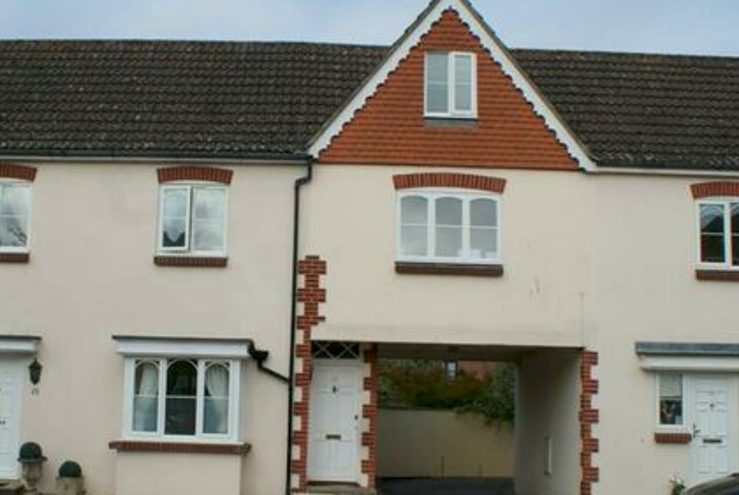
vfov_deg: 29.9
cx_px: 287
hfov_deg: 43.3
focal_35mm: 45
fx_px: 925
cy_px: 291
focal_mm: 18
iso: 100
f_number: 10
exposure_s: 1/125
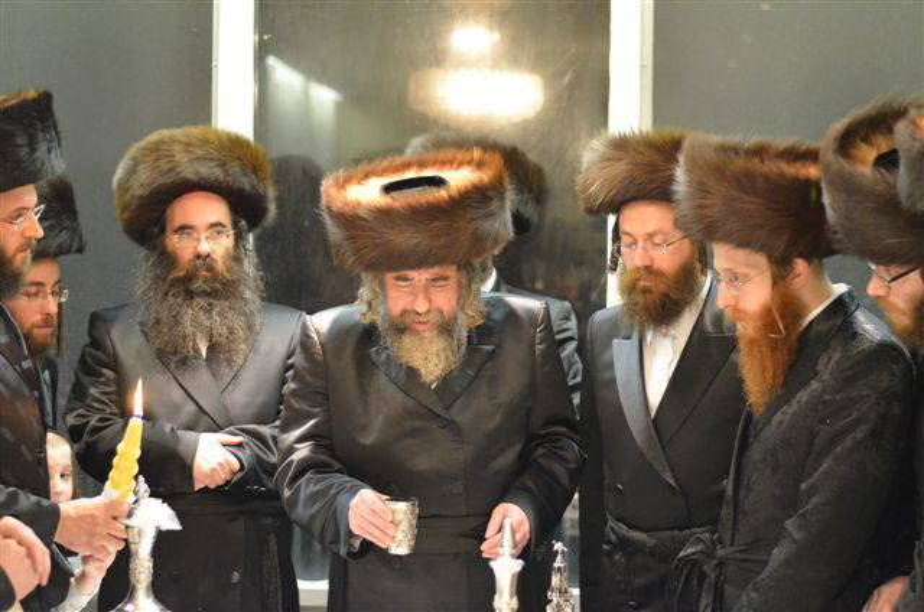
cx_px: 462
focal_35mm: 75
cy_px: 306
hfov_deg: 27.0
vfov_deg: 18.1
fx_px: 1921
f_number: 1.8
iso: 4500
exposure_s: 1/200
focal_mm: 50
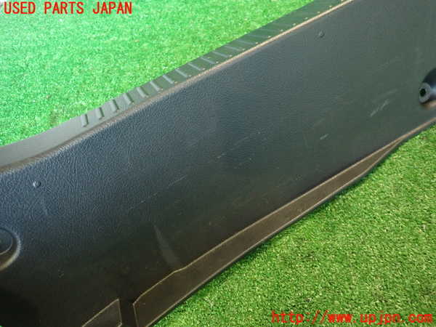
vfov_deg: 54.9
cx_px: 218
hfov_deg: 69.4
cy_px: 164
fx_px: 315
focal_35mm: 25
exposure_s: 1/30
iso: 400
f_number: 2
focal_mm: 4.5
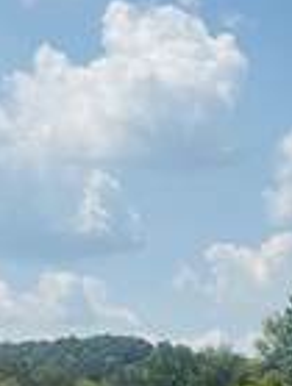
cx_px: 61
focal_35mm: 179
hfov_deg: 8.3
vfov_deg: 11.0
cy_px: 347
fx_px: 2004
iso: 50
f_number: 1.6
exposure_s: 1/5952
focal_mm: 5.96
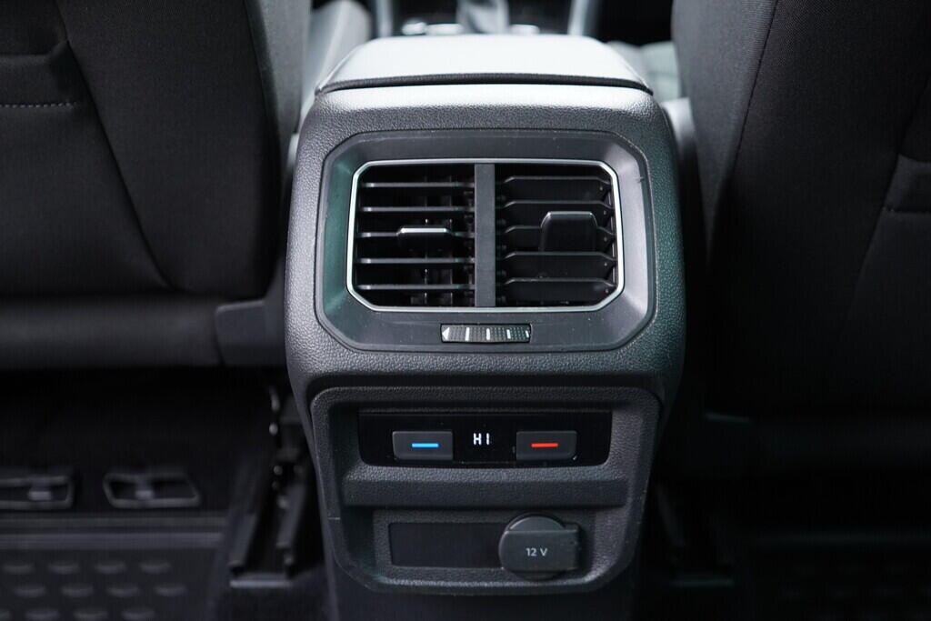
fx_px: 931
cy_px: 310
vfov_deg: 36.9
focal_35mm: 36
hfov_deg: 53.1
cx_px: 466
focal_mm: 24
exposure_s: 1/40
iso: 800
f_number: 2.8
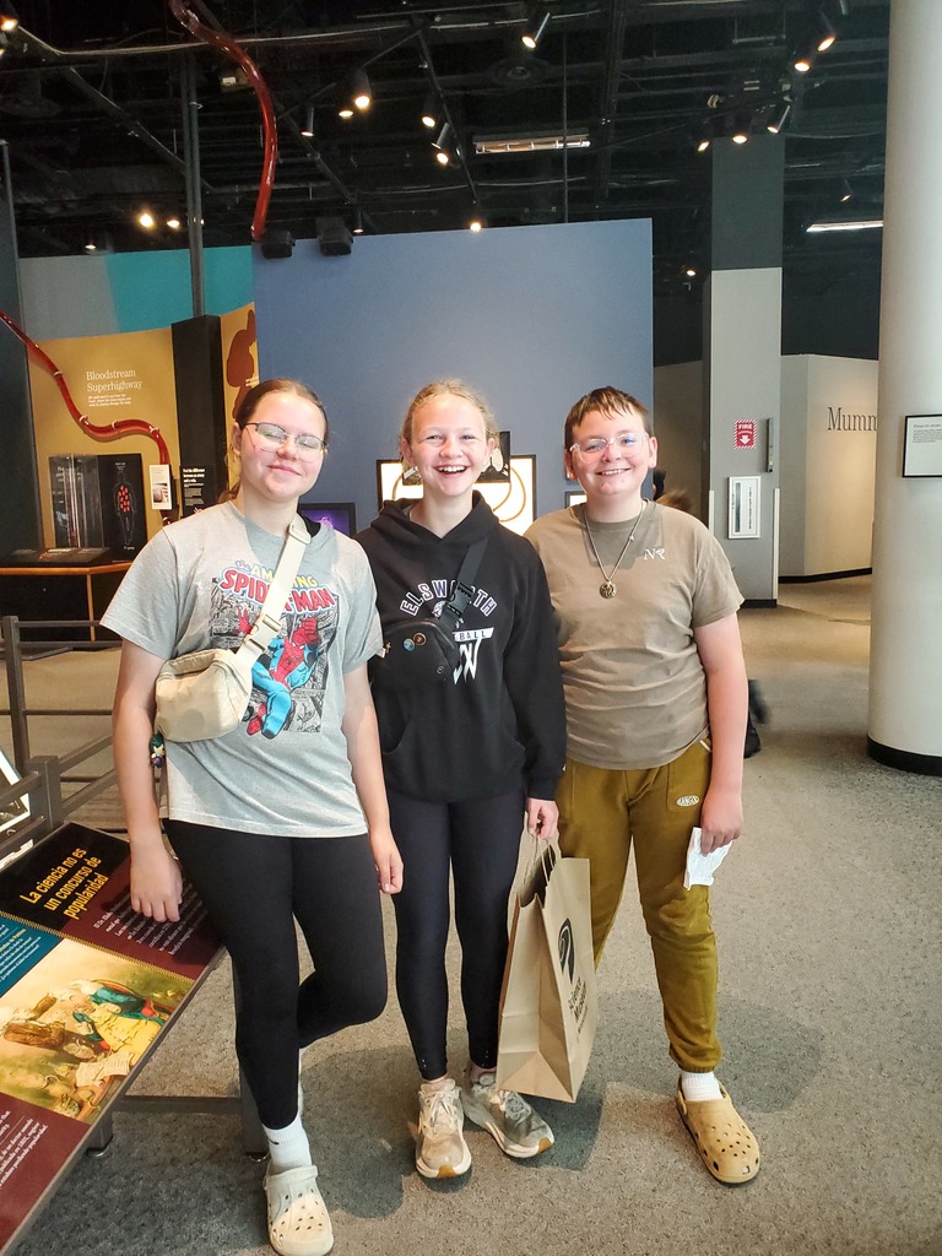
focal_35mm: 26
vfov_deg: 67.3
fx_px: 943
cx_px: 471
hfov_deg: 53.1
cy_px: 628
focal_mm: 4.3
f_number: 2.4
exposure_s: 1/40
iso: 500
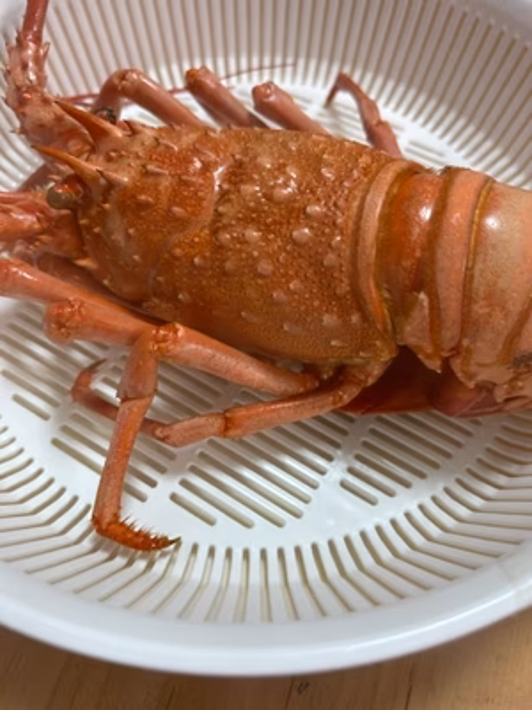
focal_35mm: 26
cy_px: 355
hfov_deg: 53.1
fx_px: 533
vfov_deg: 67.3
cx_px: 266
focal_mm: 5.7
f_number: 1.5
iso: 80
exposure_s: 1/60
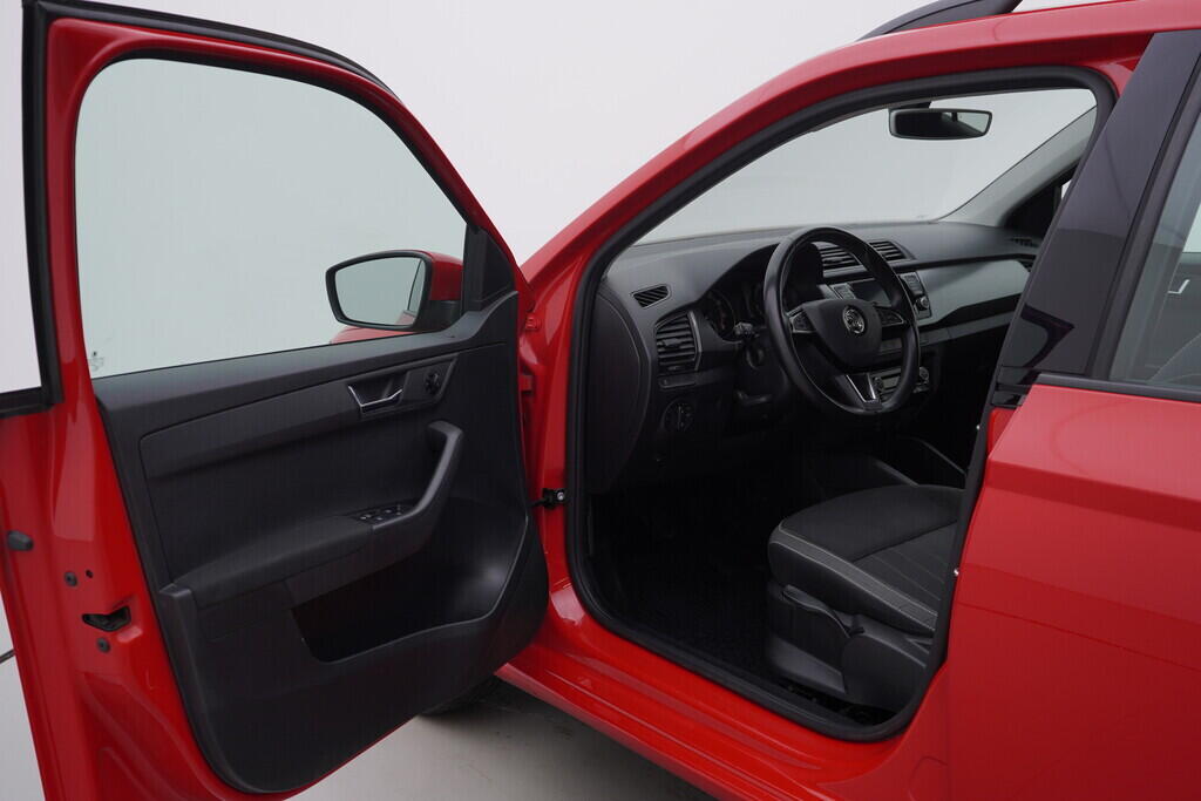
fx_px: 1201
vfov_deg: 36.9
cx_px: 600
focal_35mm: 36
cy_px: 400
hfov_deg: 53.1
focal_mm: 24
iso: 125
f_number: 4
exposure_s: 1/80
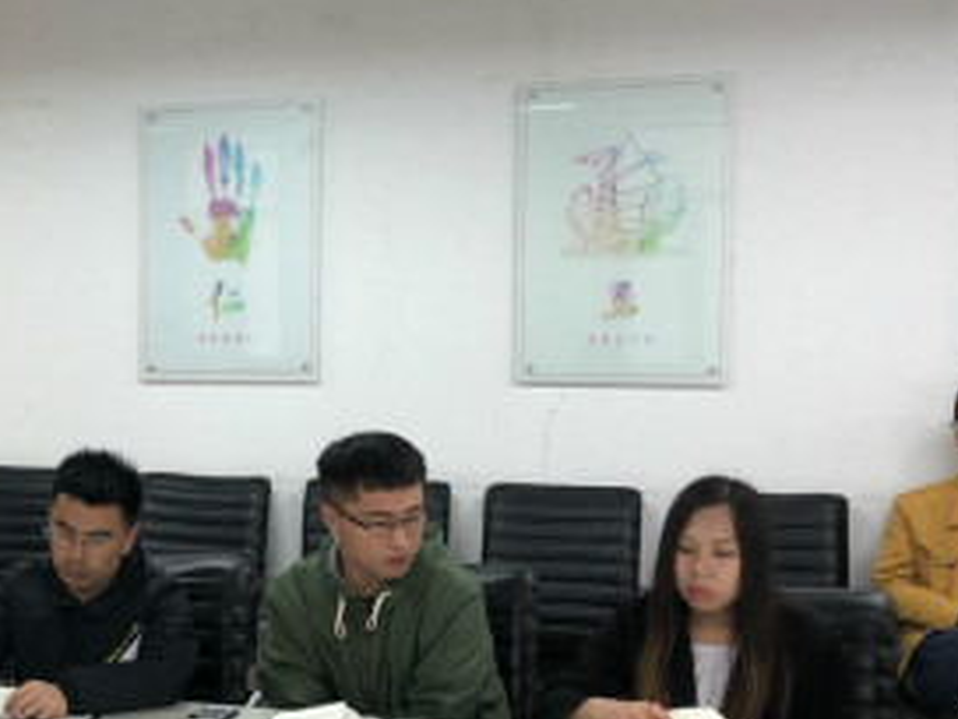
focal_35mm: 66
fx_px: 1827
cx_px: -32
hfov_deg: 27.5
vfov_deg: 22.2
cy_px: 437
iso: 40
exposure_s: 1/25
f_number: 1.8
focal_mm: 3.99
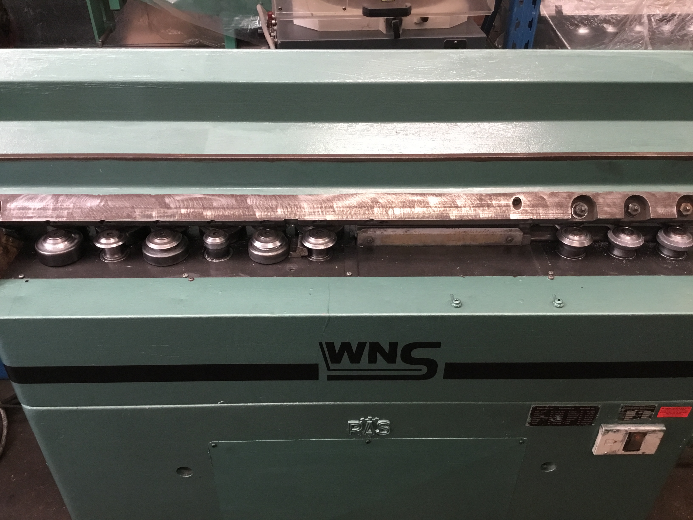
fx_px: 621
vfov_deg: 45.4
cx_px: 346
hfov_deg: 58.4
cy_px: 260
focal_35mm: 31
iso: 125
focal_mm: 3.3
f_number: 2.4
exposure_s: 1/33
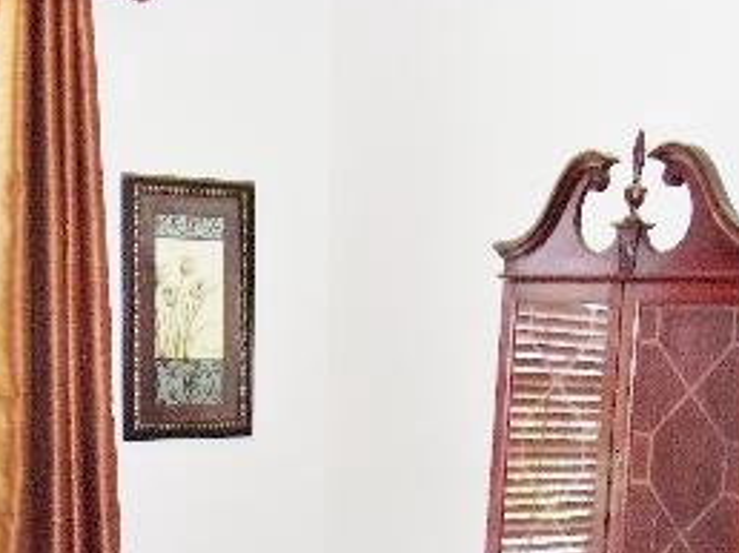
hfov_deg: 29.0
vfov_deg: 21.3
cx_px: 370
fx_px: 1429
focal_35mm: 67
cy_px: 513
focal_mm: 4.9
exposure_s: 1/34
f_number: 3
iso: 200
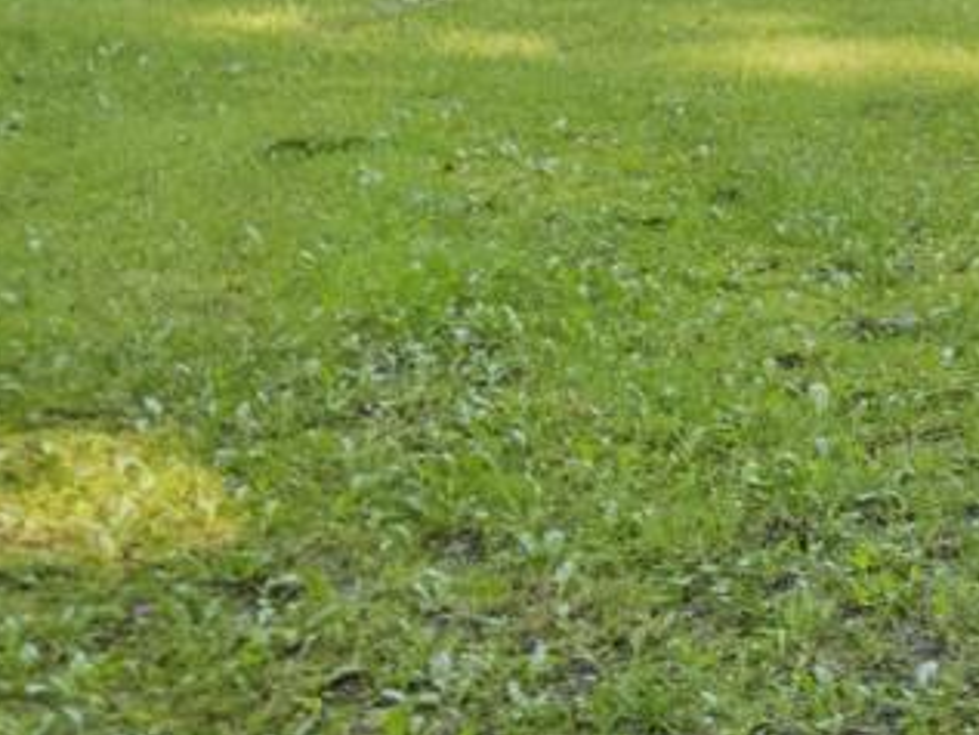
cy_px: -412
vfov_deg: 13.8
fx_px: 2829
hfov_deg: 15.2
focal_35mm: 100
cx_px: 2044
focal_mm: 8.4
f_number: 2.8
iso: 100
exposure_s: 1/40
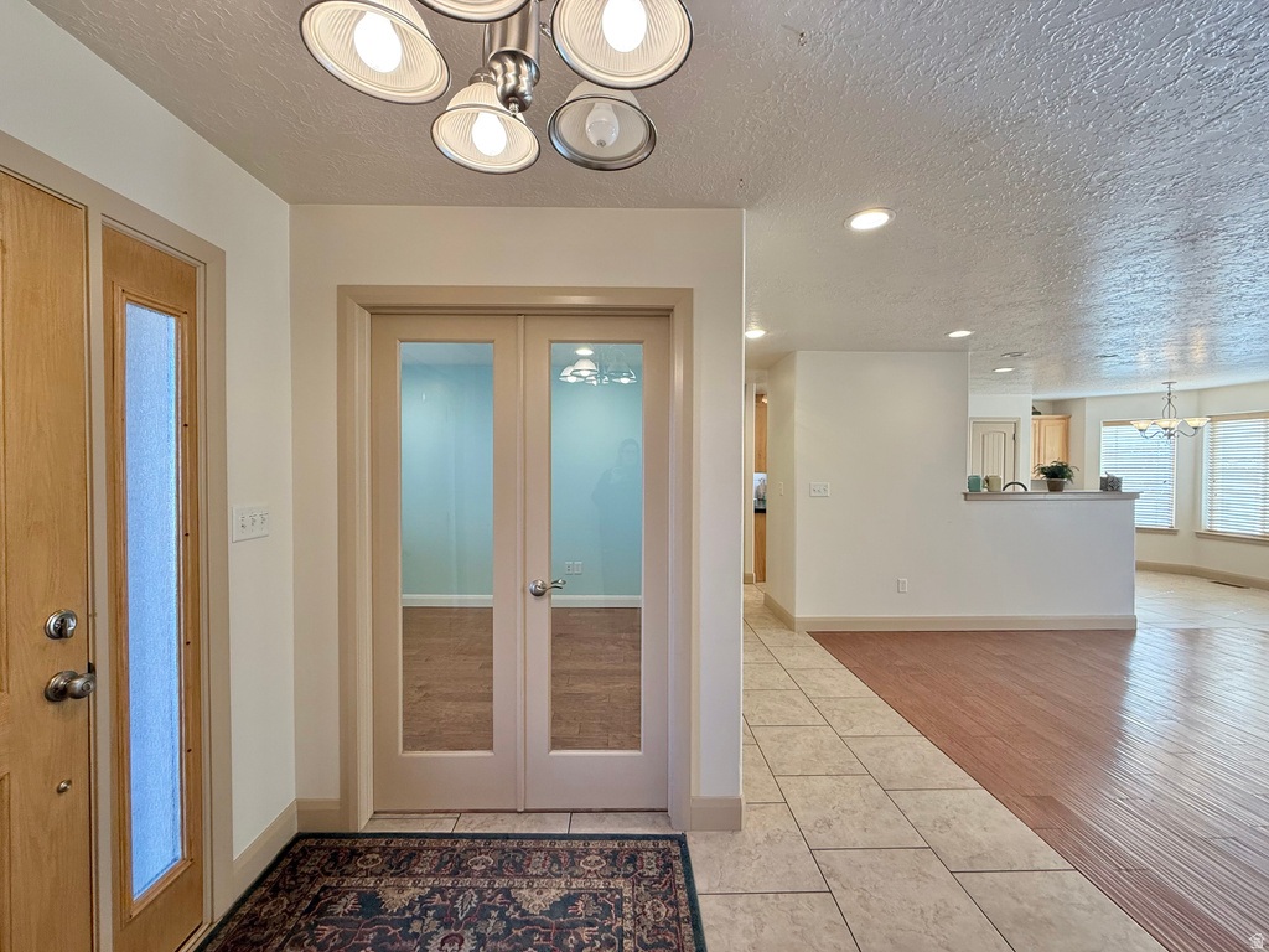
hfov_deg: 102.1
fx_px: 513
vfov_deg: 85.7
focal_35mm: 14
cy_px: 476
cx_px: 634
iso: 125
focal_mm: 2.22
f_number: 2.2
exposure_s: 1/120
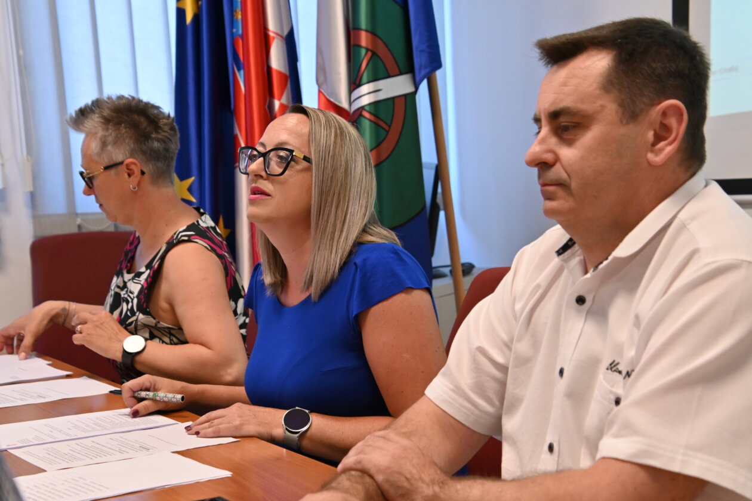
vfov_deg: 19.7
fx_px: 1441
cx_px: 376
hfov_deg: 29.2
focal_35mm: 69
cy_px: 250
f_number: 5
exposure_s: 1/320
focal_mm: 46
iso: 1600
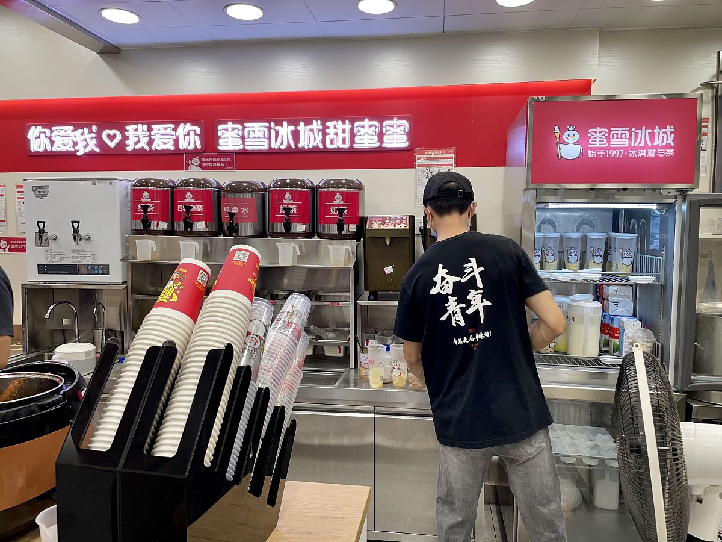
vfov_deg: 53.1
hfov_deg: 67.3
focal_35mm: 26
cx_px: 361
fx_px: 542
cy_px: 271
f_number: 1.6
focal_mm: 4.2
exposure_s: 1/109
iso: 32
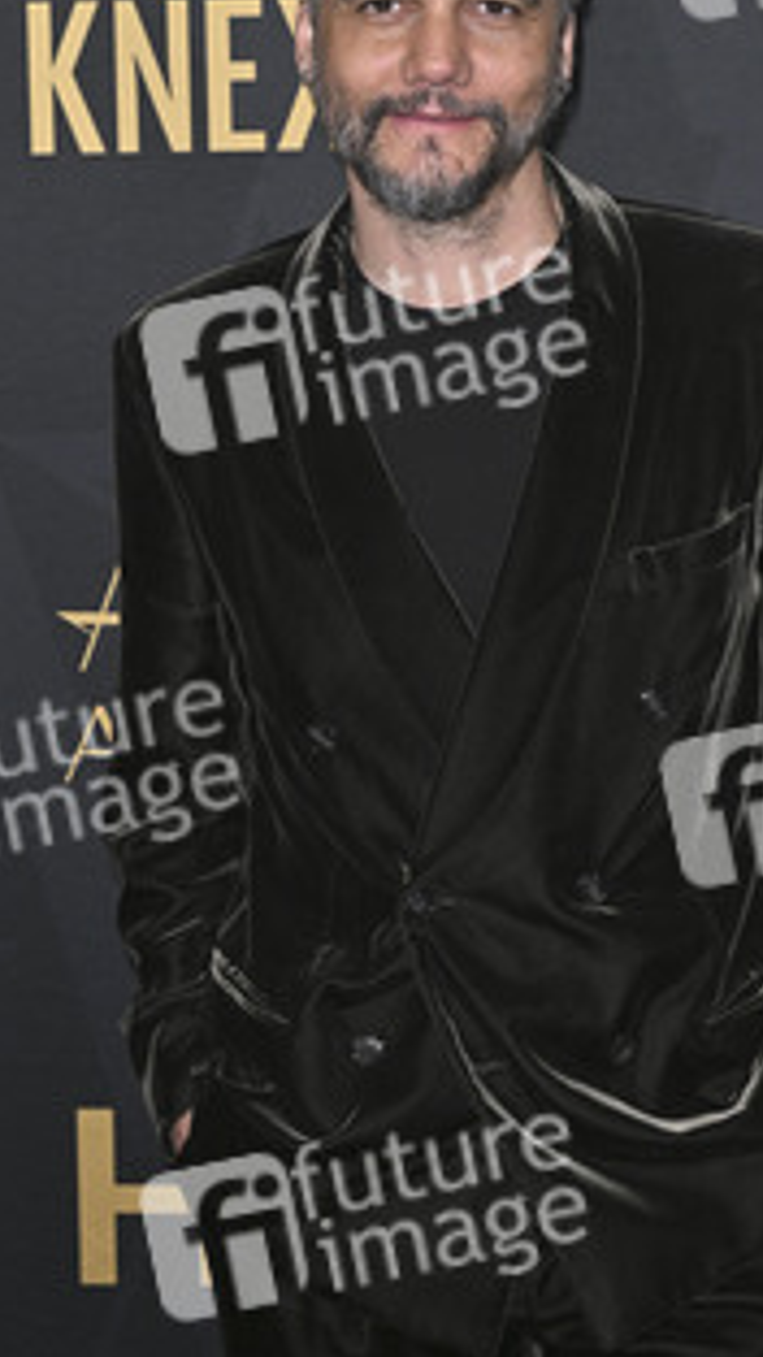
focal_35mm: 87
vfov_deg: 24.4
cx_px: 490
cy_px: 568
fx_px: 3130
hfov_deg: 13.9
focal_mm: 65
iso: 2000
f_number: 5.6
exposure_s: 1/320
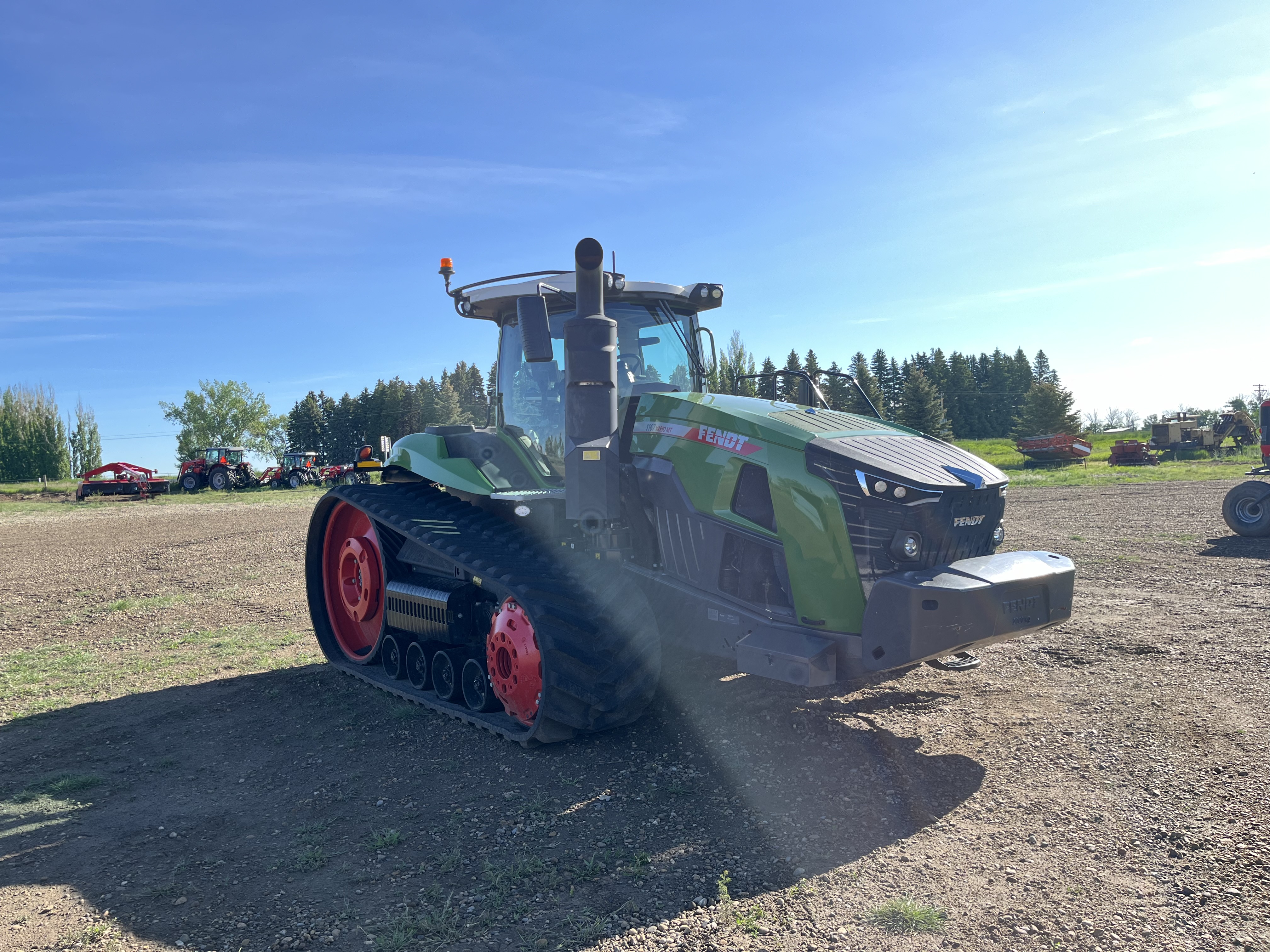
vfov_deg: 53.1
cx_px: 635
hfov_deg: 67.3
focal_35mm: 26
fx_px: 954
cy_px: 476
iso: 50
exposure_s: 1/598
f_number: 1.6
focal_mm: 5.1
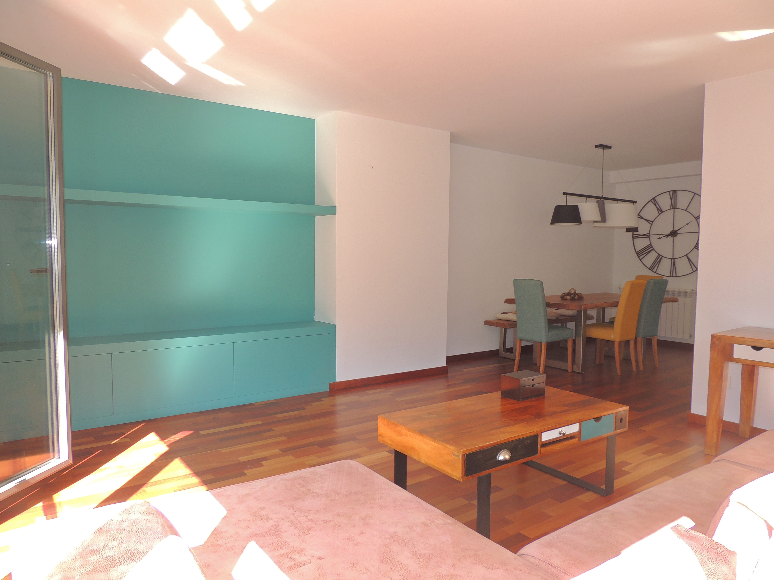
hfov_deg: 71.6
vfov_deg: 56.8
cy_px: 290
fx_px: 537
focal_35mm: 24
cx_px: 387
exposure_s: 1/50
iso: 100
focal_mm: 4.3
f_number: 3
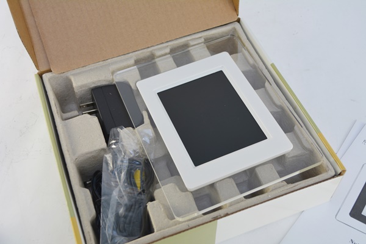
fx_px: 457
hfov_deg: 43.6
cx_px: 183
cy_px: 122
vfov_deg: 29.9
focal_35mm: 45
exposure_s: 1/125
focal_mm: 30
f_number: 5.6
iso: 220
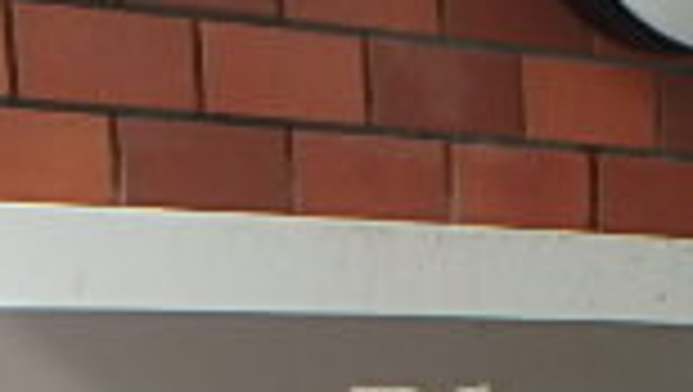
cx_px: 450
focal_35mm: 95
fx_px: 1748
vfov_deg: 10.6
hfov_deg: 22.4
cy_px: 991
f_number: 3.5
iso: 125
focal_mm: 3.7
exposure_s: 1/80
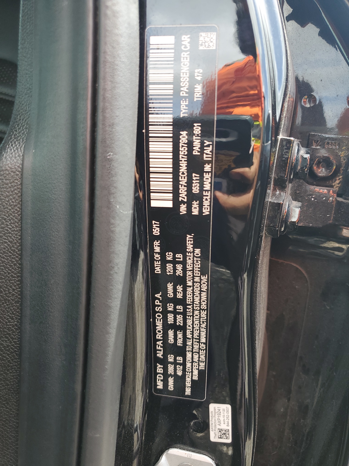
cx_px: 174
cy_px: 233
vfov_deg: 67.3
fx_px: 349
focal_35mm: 26
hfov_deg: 53.1
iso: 50
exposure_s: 1/233
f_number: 1.5
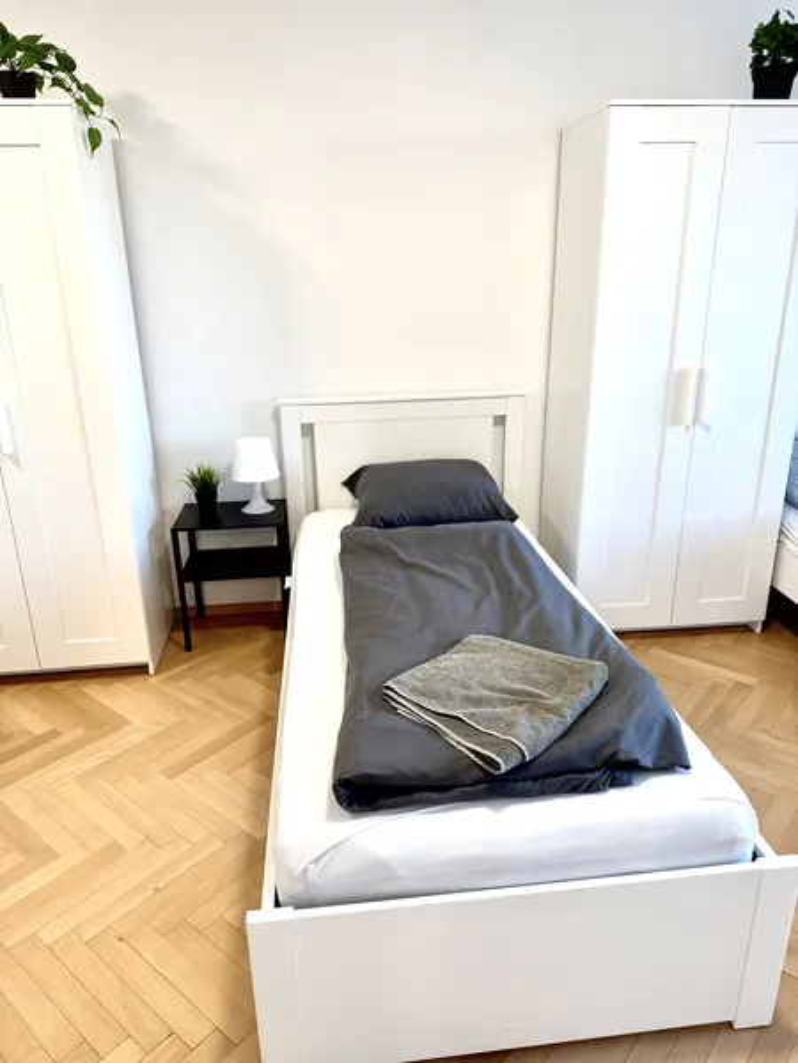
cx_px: 399
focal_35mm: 24
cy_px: 532
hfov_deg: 56.8
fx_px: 738
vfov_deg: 71.6
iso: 160
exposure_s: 1/100
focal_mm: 6.76
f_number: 1.78
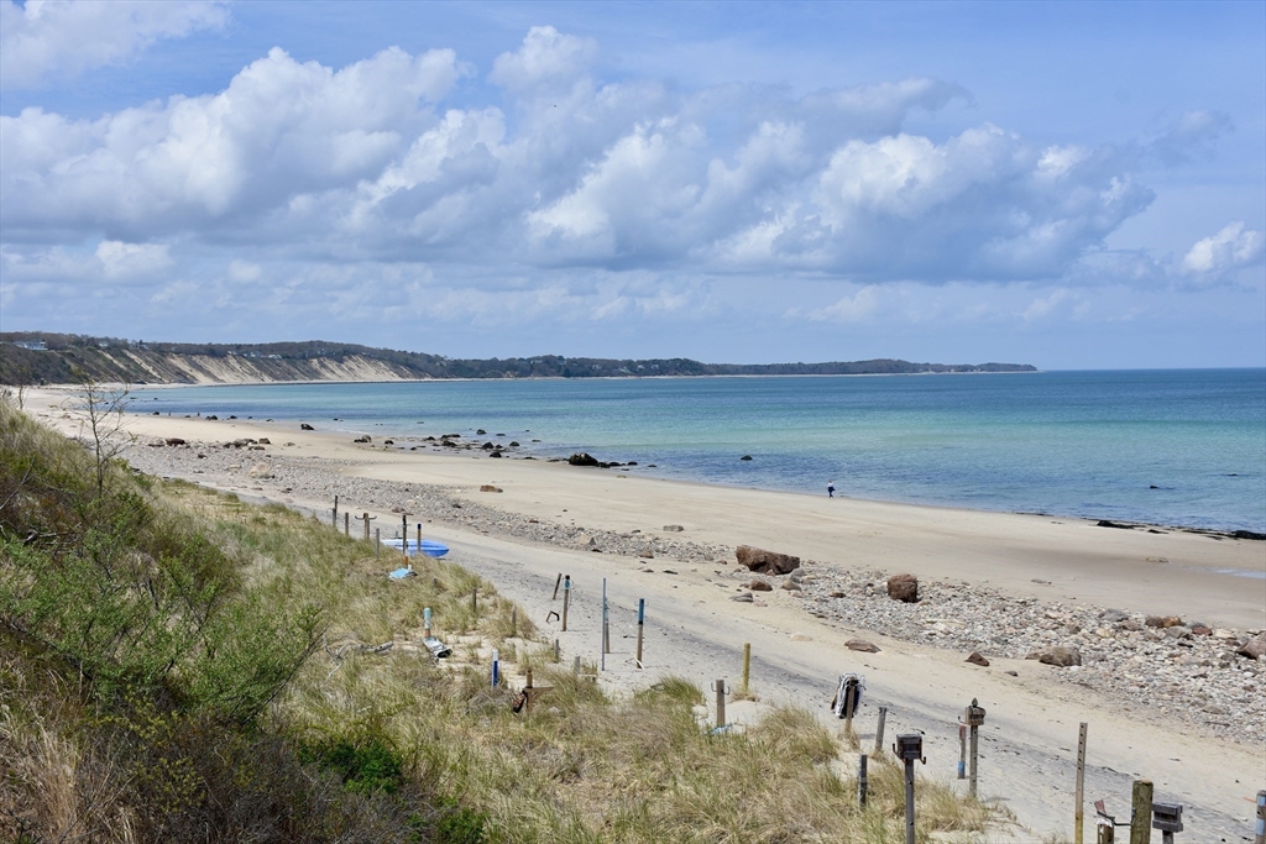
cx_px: 633
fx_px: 1583
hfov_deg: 43.6
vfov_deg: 29.9
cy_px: 422
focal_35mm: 45
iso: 140
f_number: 8
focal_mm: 30
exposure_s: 1/500
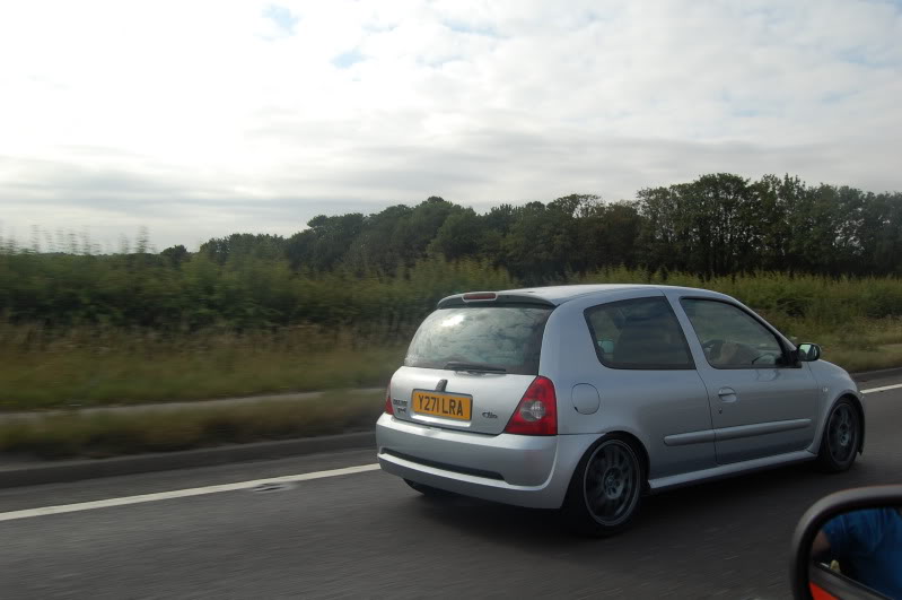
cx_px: 451
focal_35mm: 30
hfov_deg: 62.0
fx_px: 751
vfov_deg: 43.5
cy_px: 300
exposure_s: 1/320
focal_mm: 20
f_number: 9
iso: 200
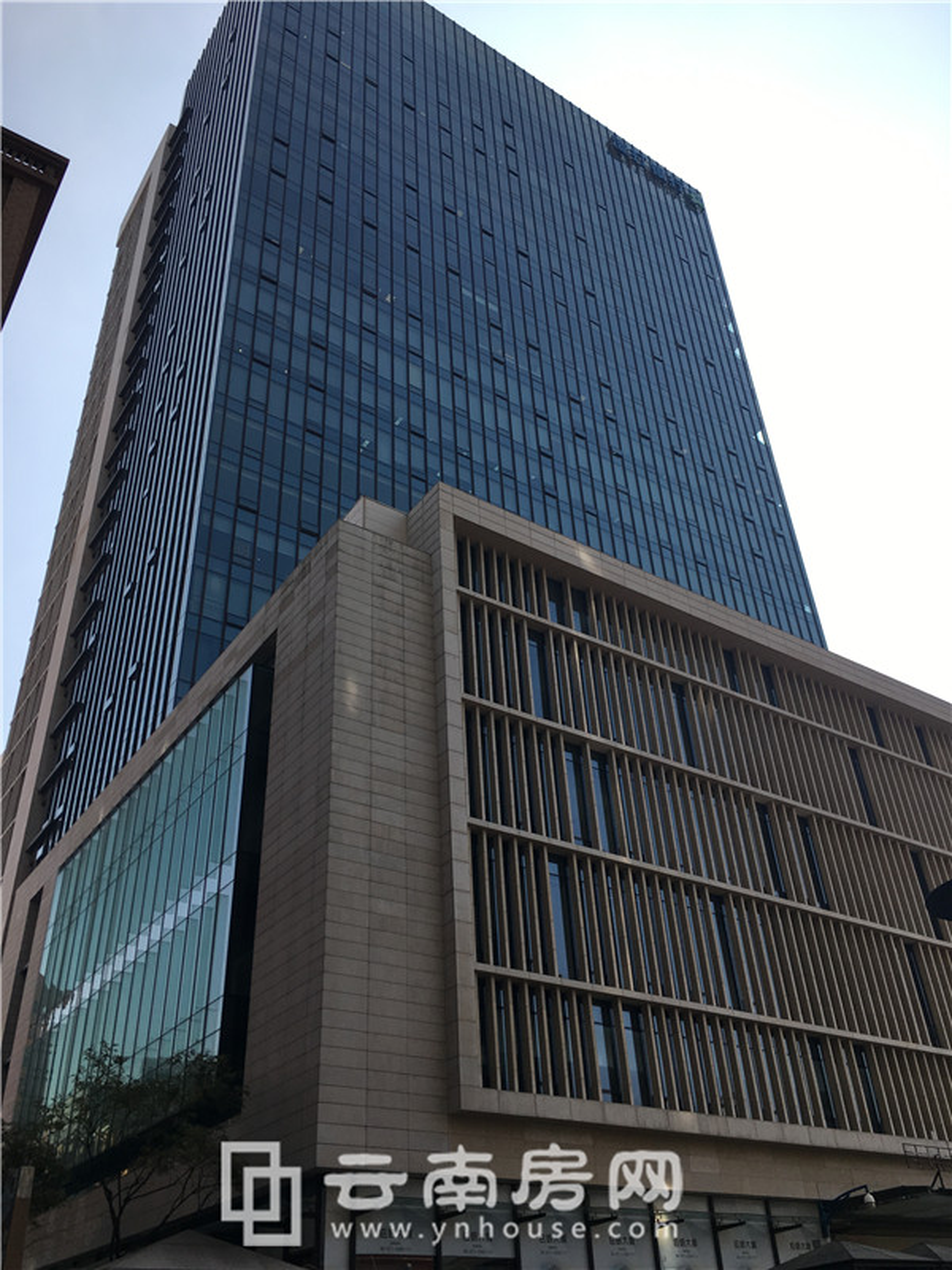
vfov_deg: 61.7
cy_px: 635
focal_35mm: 29
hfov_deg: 48.2
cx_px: 476
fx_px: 1063
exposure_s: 1/1326
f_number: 2.2
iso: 25
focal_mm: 4.15
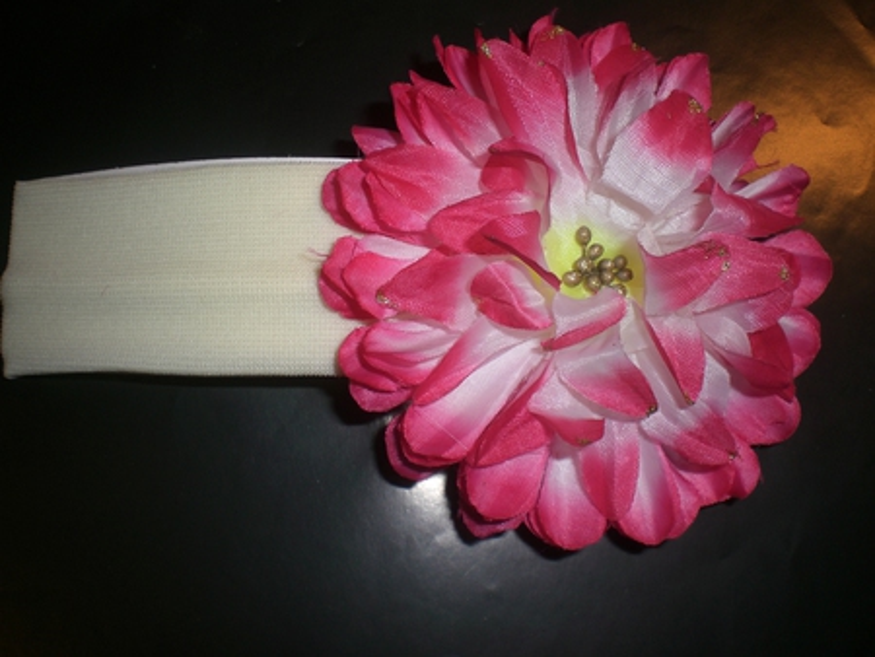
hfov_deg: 49.0
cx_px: 438
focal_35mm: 38
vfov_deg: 37.8
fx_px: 961
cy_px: 328
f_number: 4.4
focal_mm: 6.3
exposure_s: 1/60
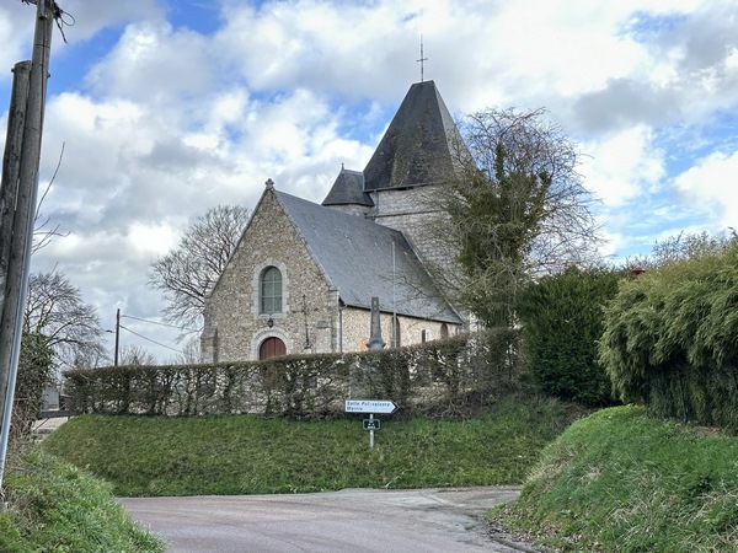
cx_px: 369
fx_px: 1023
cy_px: 276
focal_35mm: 48
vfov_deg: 30.3
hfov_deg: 39.7
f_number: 1.78
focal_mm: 6.86
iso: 64
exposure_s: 1/484
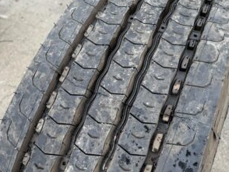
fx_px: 252
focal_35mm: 38
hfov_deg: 48.6
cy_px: 56
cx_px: 139
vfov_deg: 37.3
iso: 32
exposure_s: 1/344
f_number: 1.6
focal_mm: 4.2
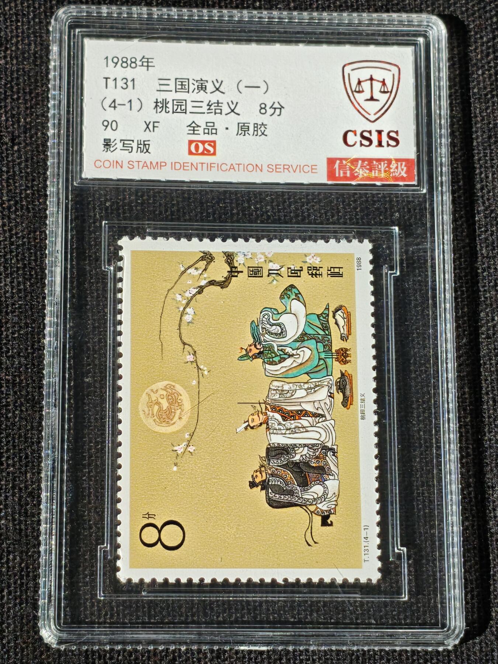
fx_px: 1957
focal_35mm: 102
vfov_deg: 19.3
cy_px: 332
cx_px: 249
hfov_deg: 14.5
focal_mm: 4.94
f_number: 1.5
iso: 50
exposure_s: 1/2644
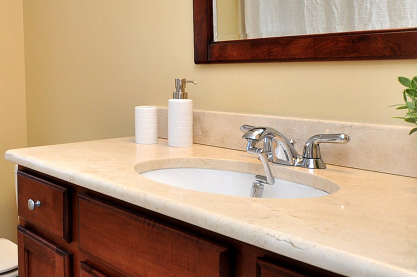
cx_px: -19
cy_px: 80
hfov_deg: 42.3
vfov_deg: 34.4
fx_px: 440
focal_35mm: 38
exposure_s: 1/40
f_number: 5
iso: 200
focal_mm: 10
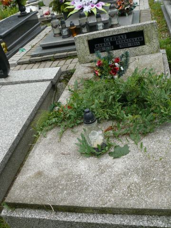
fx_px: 231
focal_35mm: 35
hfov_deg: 40.7
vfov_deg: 52.6
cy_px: 114
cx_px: 86
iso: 100
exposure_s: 1/125
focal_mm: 7.4
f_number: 3.6
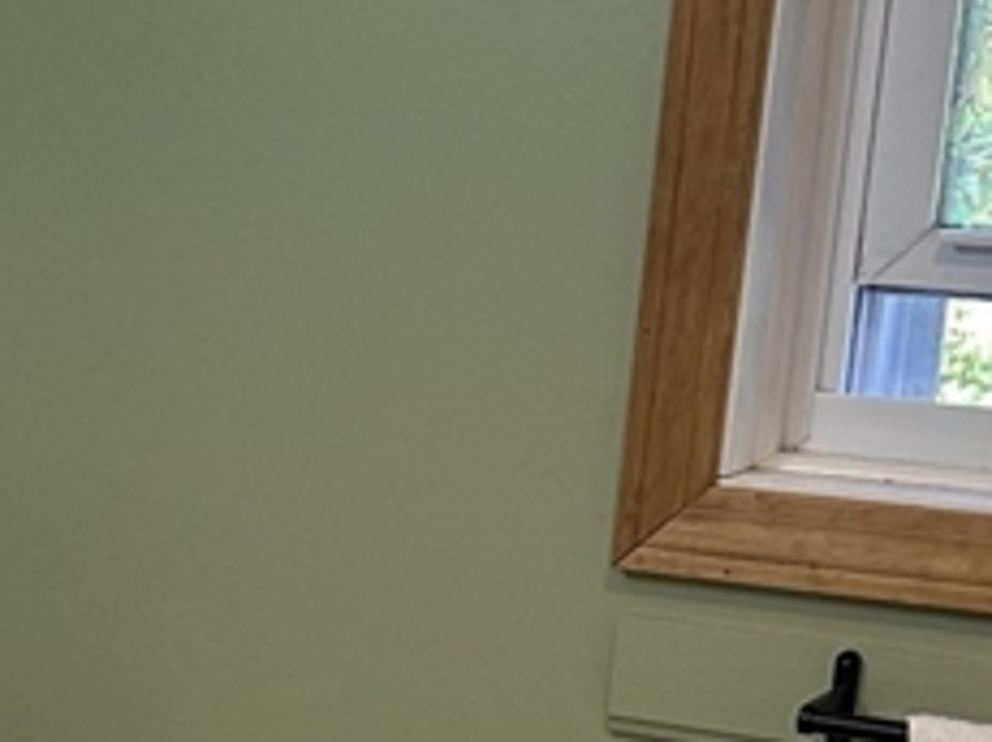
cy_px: 1022
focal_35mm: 107
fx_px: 3063
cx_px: -108
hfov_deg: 17.7
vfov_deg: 13.2
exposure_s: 1/120
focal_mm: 6.86
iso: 160
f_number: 1.78
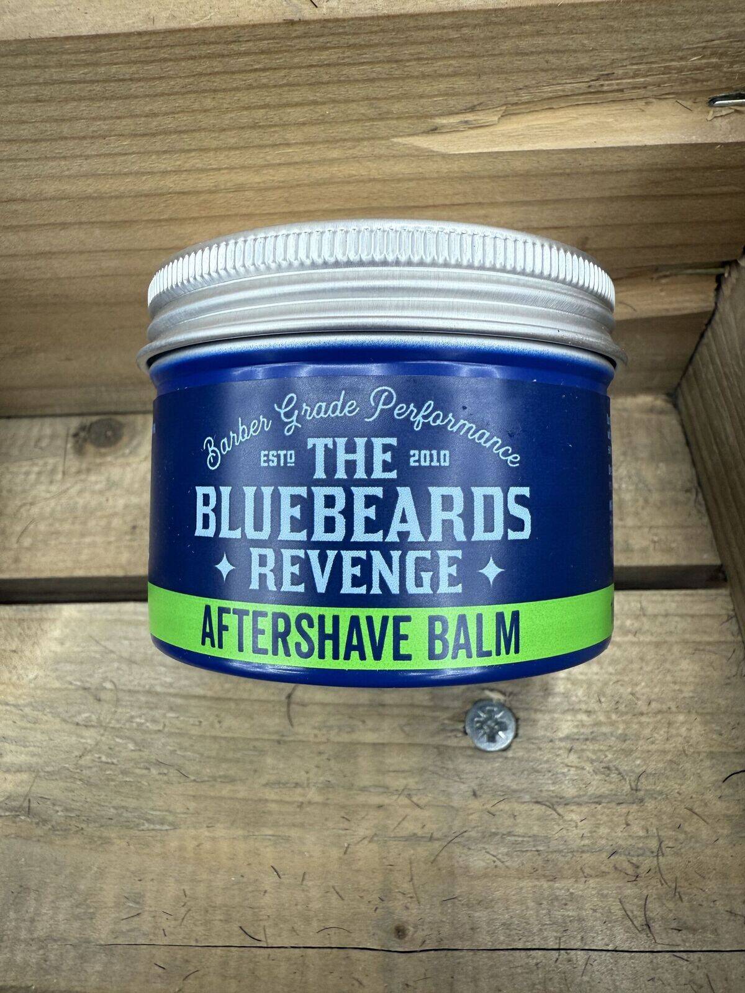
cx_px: 372
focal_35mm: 24
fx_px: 689
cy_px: 496
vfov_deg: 71.6
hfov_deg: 56.8
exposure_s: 1/100
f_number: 2.2
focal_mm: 2.22
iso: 160
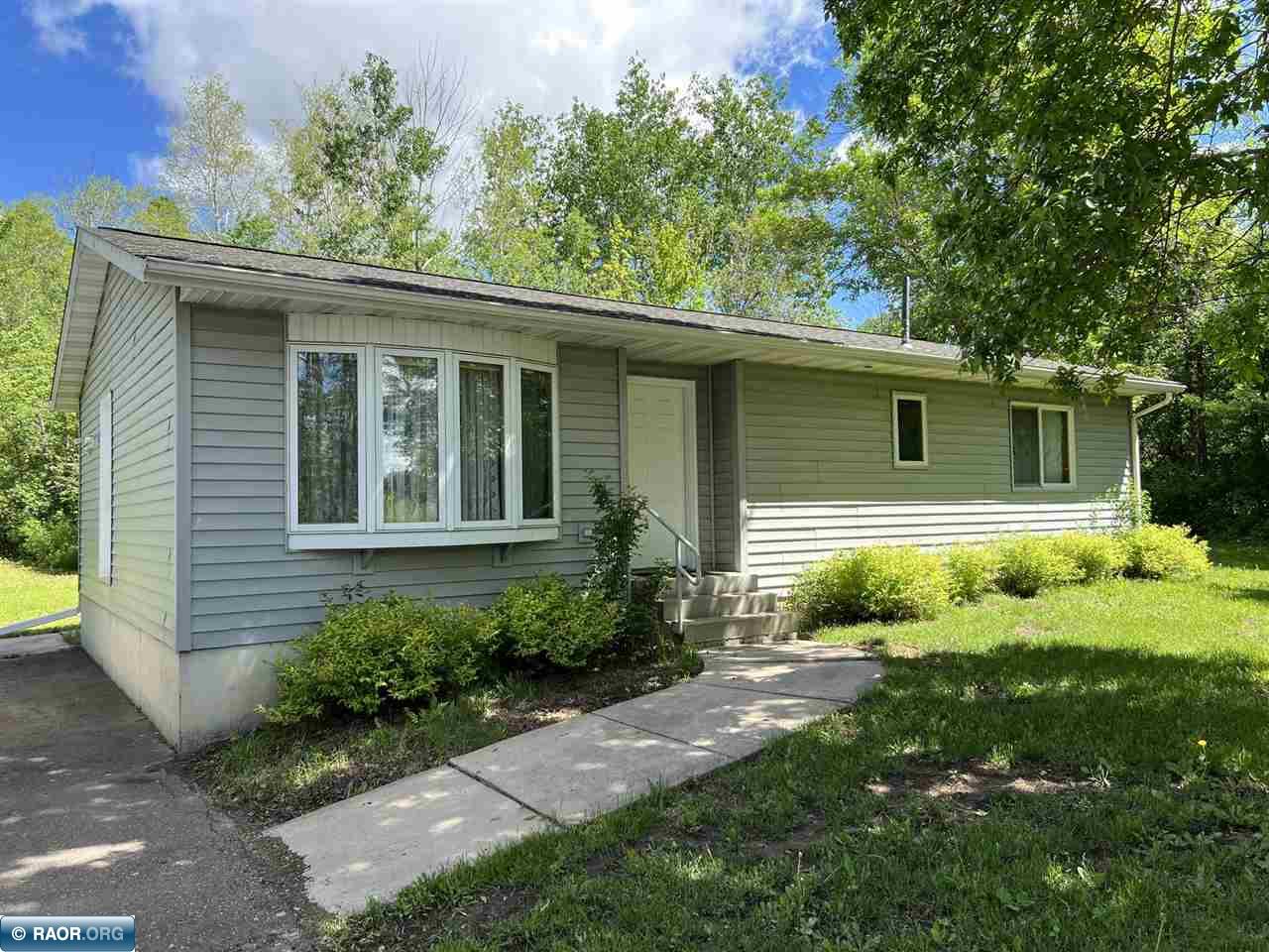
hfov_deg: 67.3
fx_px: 953
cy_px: 476
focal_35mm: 26
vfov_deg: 53.1
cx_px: 634
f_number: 1.5
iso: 50
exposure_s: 1/1159
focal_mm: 5.7
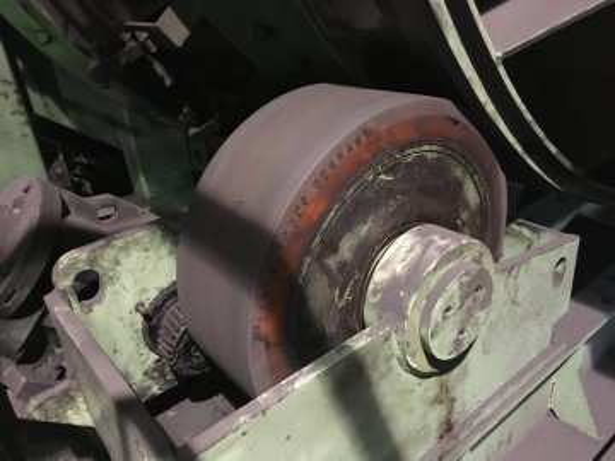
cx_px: 308
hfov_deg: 61.7
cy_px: 230
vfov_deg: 48.2
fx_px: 515
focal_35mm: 29
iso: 500
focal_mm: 4.15
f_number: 2.2
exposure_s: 1/17
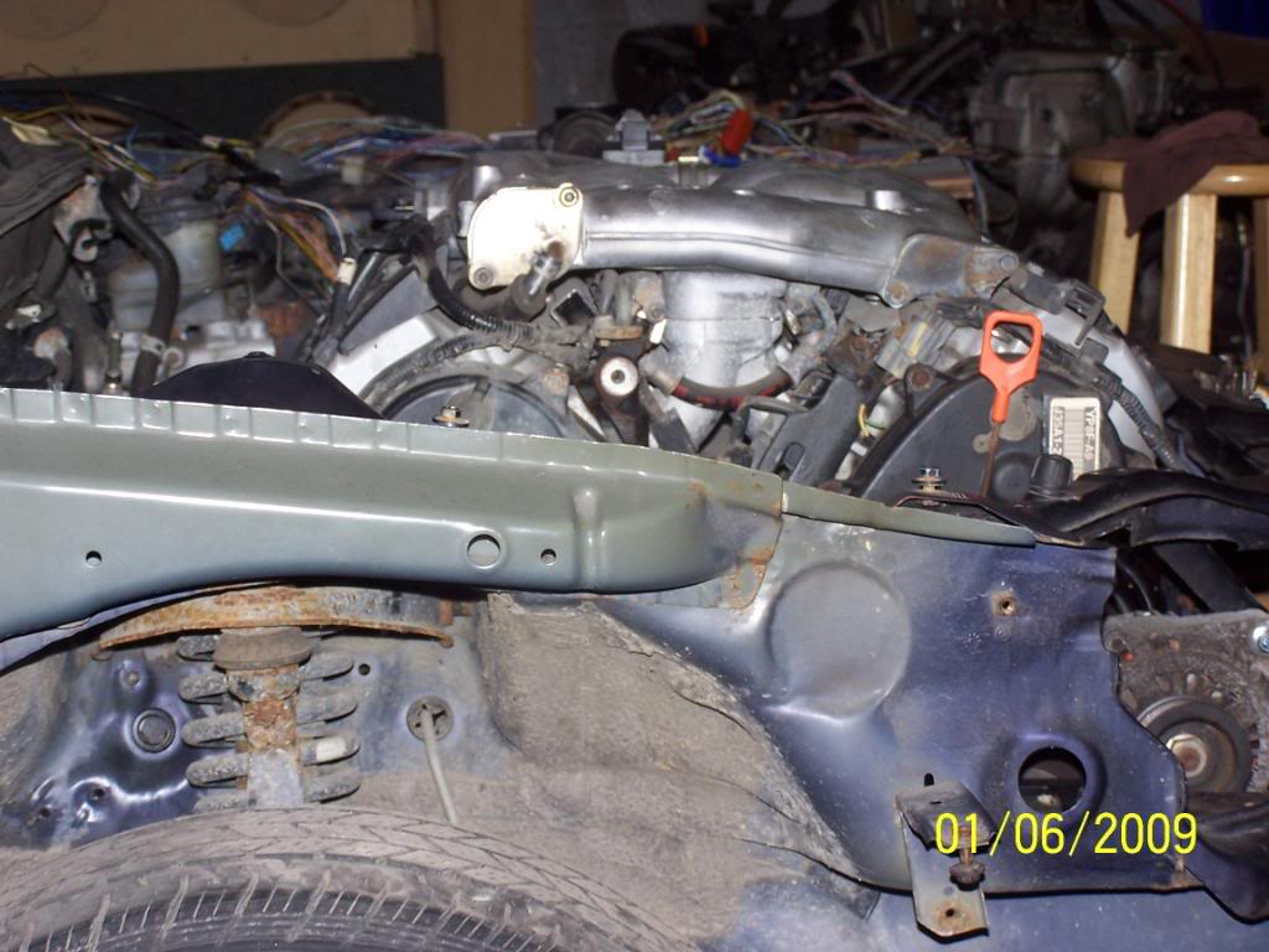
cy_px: 476
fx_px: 3006
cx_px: 634
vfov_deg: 18.0
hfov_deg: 23.8
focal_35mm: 82
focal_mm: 13.7
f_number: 3.2
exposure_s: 1/90
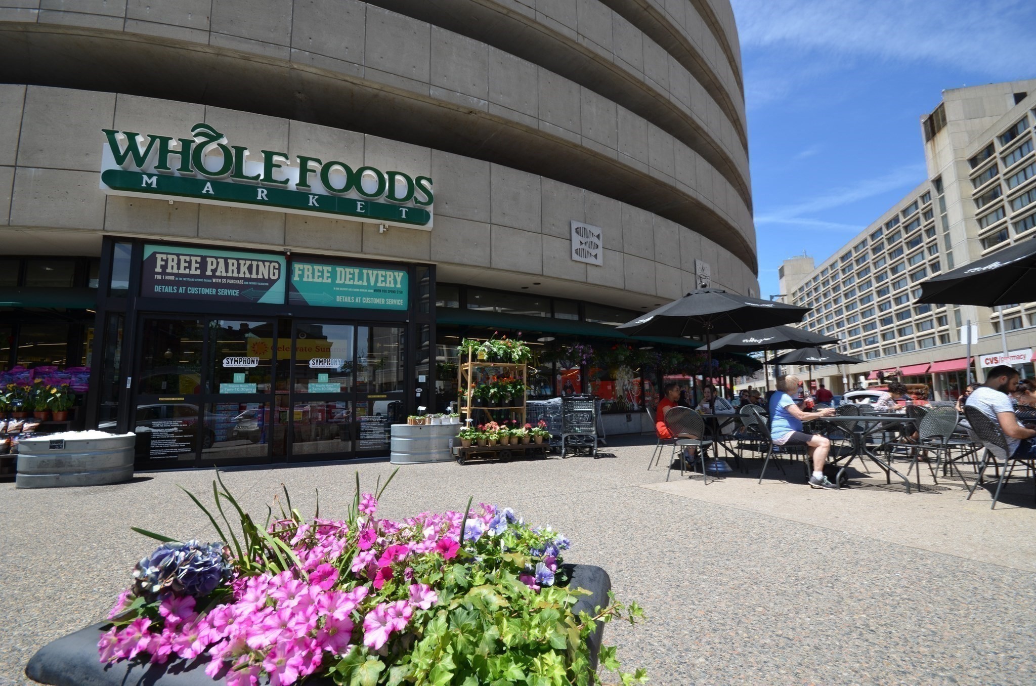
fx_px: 431
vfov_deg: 77.1
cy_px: 343
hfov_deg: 100.5
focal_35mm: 15
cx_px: 518
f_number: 8
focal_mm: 10
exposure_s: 1/250
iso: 200
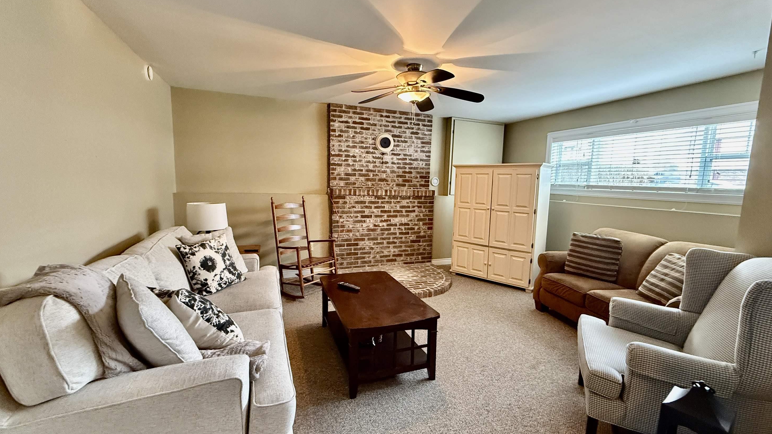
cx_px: 399
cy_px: 220
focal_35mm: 16
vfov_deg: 67.1
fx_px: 328
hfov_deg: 99.3
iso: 800
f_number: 2.2
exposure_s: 1/60
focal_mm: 2.22
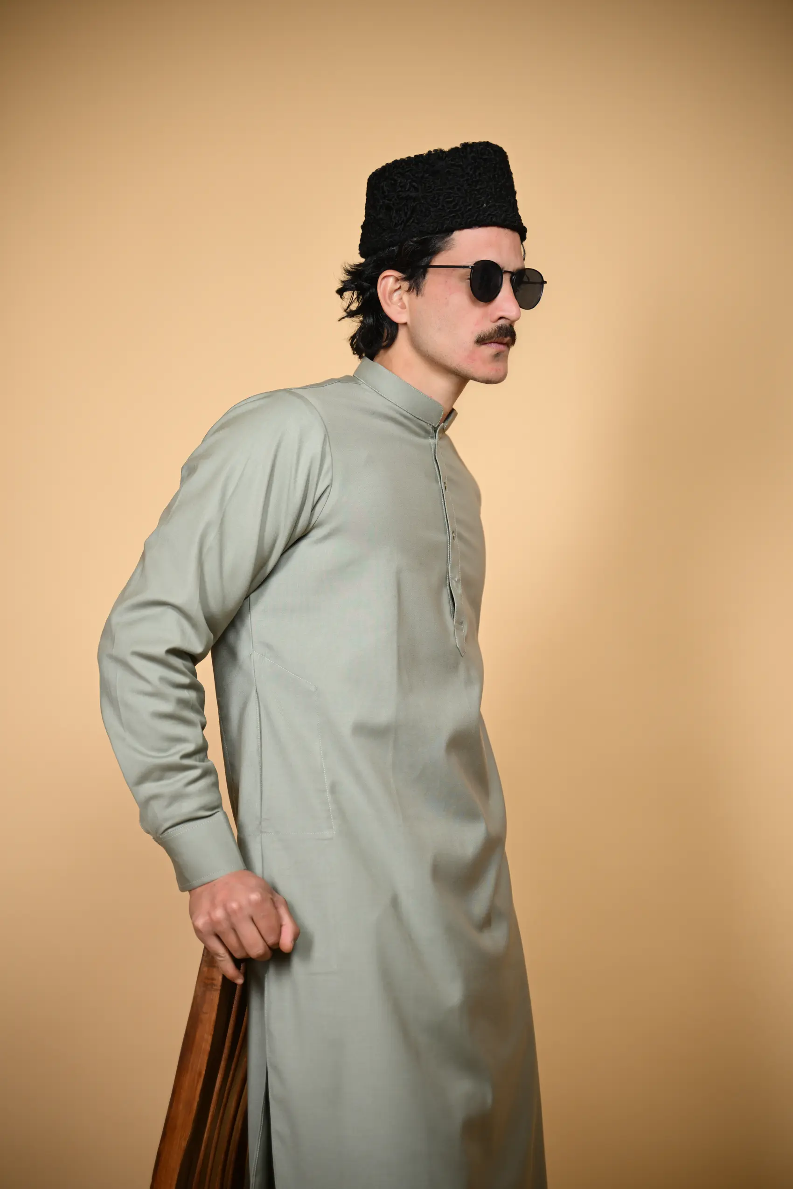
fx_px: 2181
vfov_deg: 30.5
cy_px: 594
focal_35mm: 66
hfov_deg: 20.6
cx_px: 396
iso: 100
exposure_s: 1/200
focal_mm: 66
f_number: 2.8
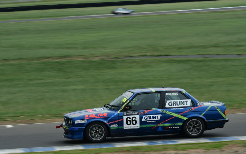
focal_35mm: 178
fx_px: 1193
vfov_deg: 7.4
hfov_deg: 11.8
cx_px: 123
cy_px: 80
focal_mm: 116
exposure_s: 1/250
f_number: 11
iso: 1250
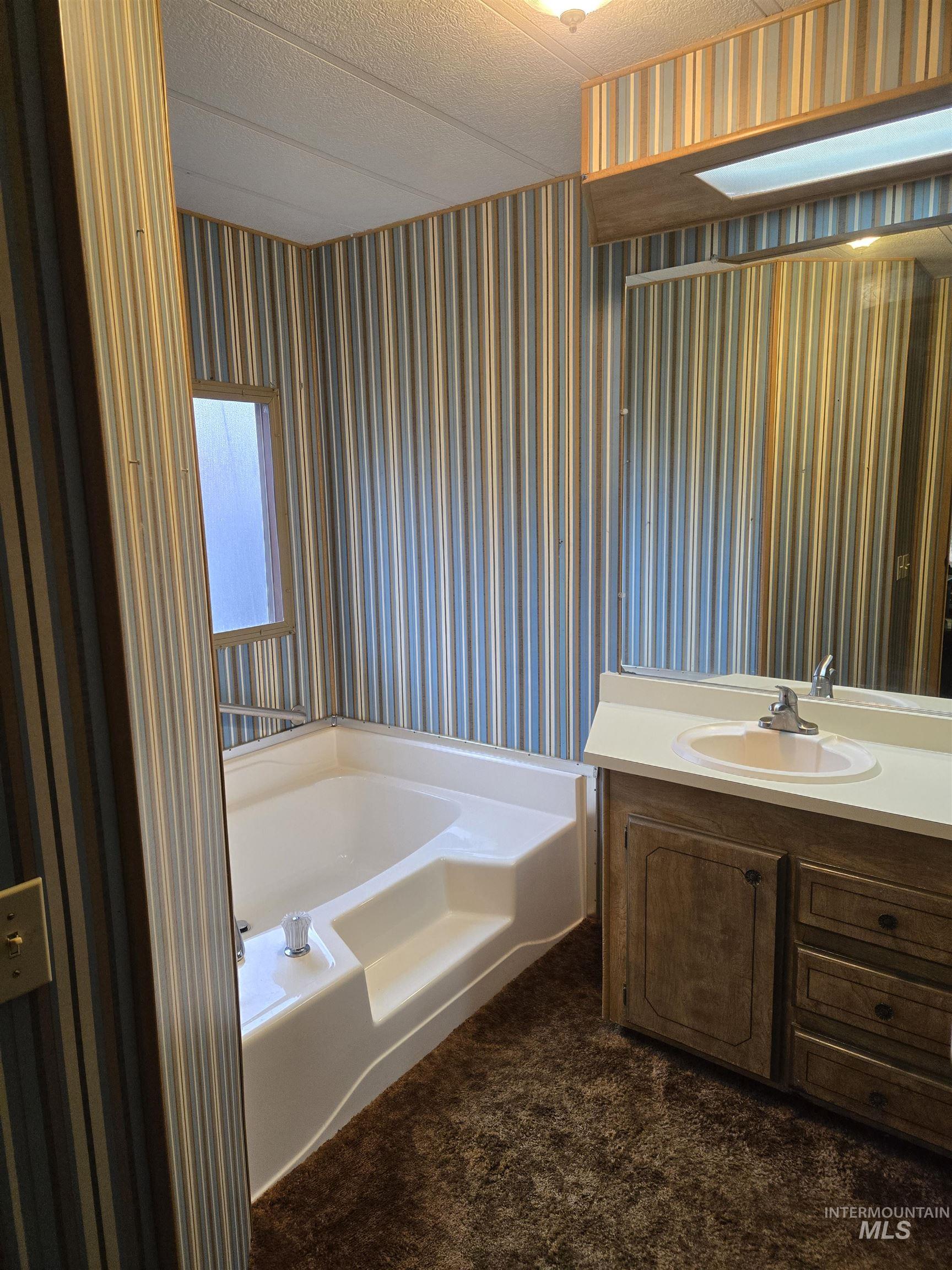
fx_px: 843
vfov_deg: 73.9
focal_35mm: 23
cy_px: 635
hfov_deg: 58.9
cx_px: 476
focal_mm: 5.4
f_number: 1.8
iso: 250
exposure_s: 1/120
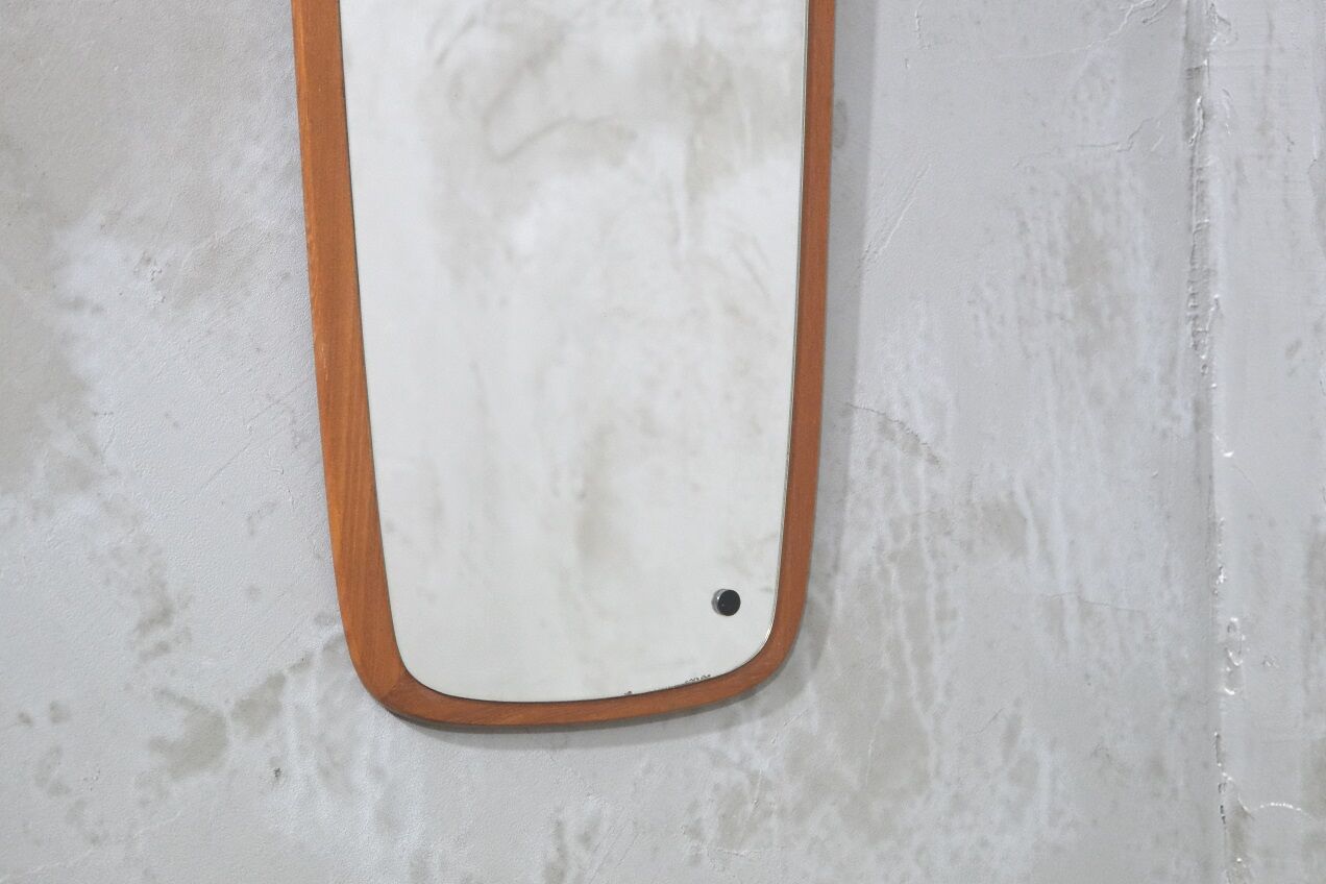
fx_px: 3020
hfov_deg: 24.8
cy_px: 442
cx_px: 663
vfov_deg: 16.7
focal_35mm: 82
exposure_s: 1/80
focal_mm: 54.5
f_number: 4
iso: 5000
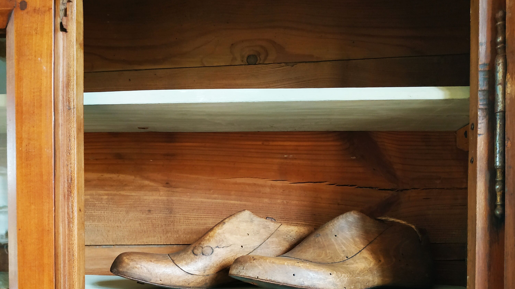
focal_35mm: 35
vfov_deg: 32.9
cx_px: 258
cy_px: 227
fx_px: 478
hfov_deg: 56.6
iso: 320
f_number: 1.9
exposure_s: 1/25
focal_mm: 3.94
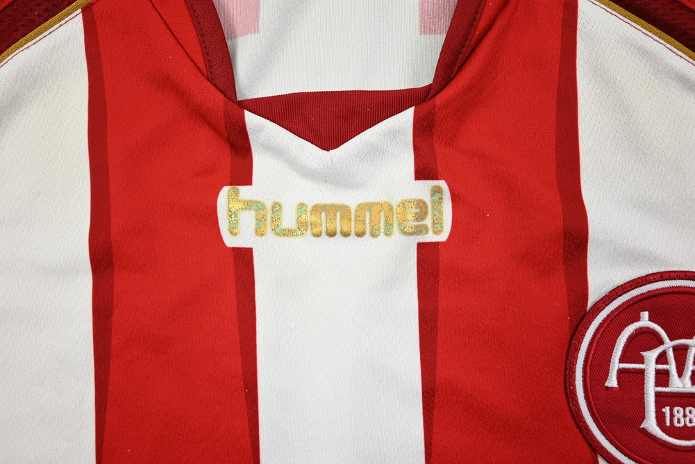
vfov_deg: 45.0
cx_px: 348
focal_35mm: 29
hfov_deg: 63.6
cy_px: 232
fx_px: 560
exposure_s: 1/125
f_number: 4.5
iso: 200
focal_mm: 29
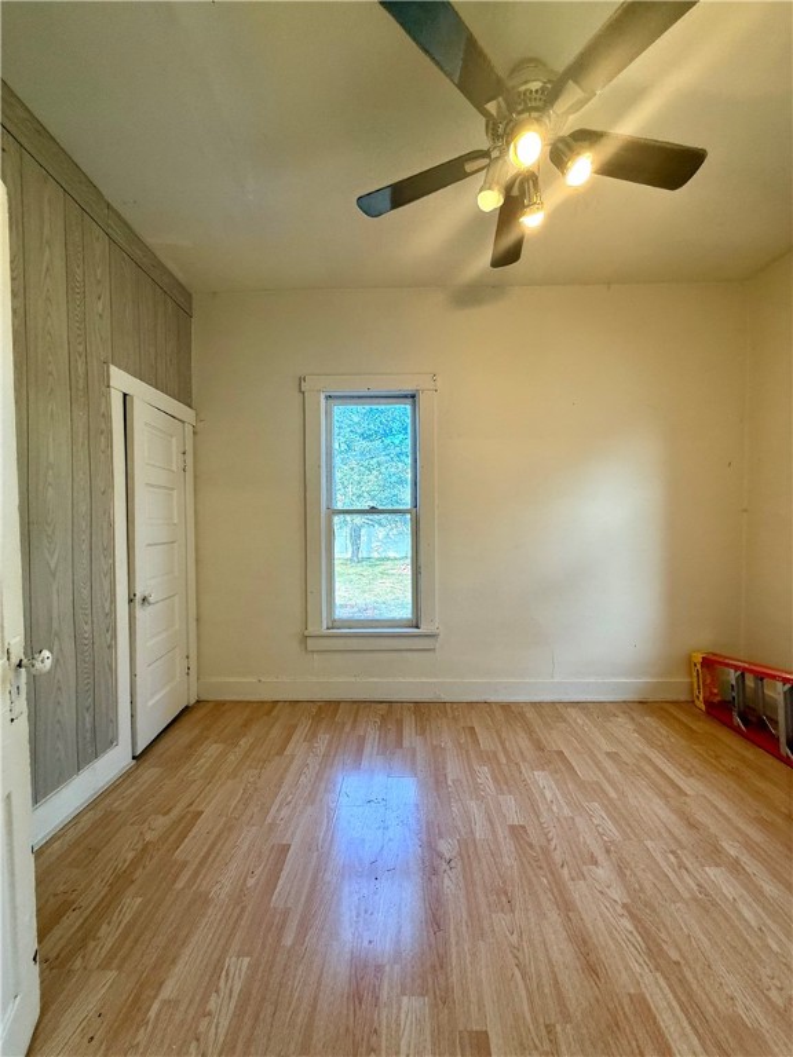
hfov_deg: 85.7
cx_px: 396
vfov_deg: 102.1
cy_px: 528
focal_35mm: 14
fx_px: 428
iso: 64
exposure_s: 1/120
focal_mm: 2.22
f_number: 2.2
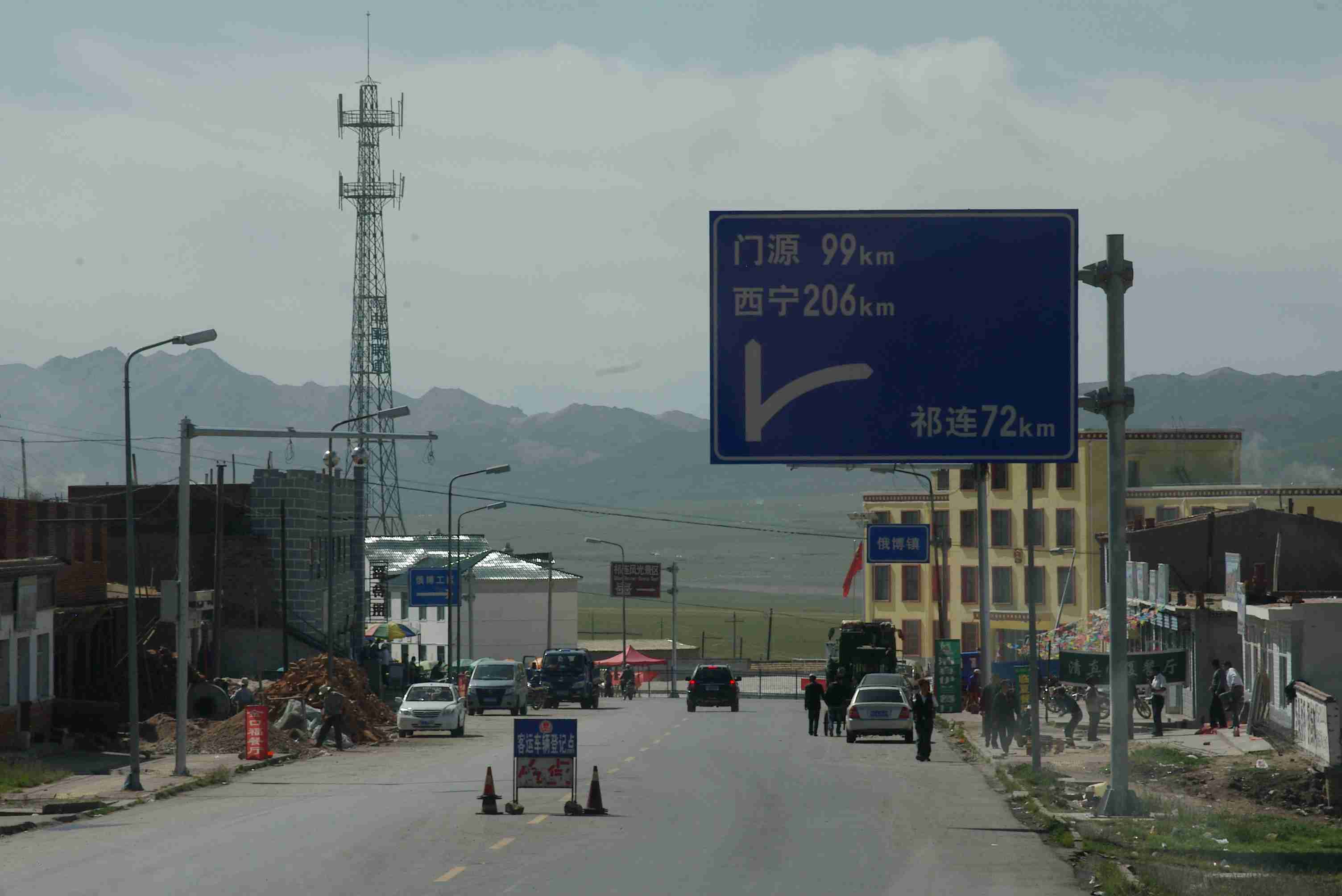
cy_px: 448
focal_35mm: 158
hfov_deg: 13.0
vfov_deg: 8.7
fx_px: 5873
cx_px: 671
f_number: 19
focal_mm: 105
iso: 400
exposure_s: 1/500
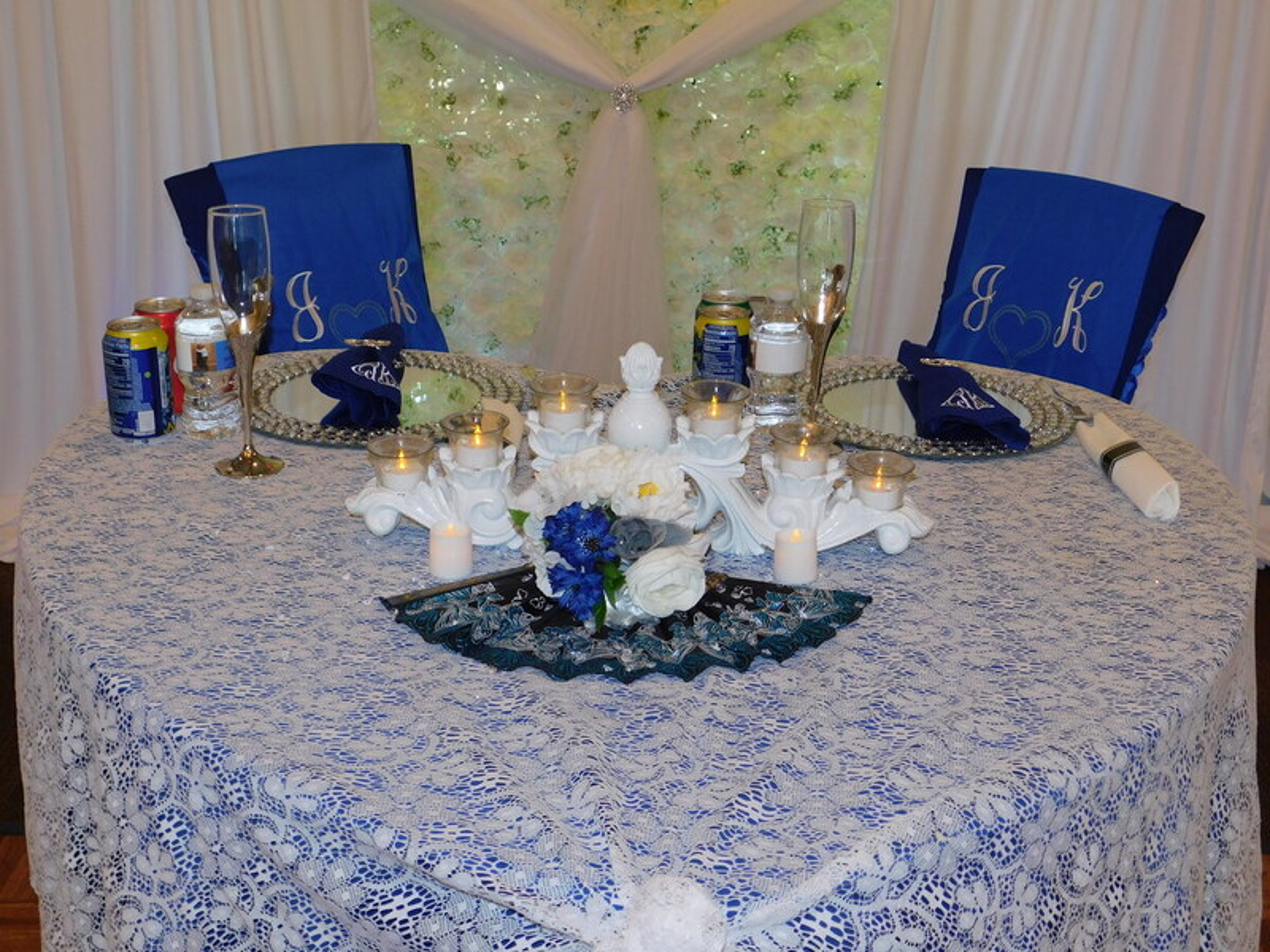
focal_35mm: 45
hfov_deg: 42.1
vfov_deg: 32.2
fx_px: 1651
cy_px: 476
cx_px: 635
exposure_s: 1/30
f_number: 3.7
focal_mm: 8
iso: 200
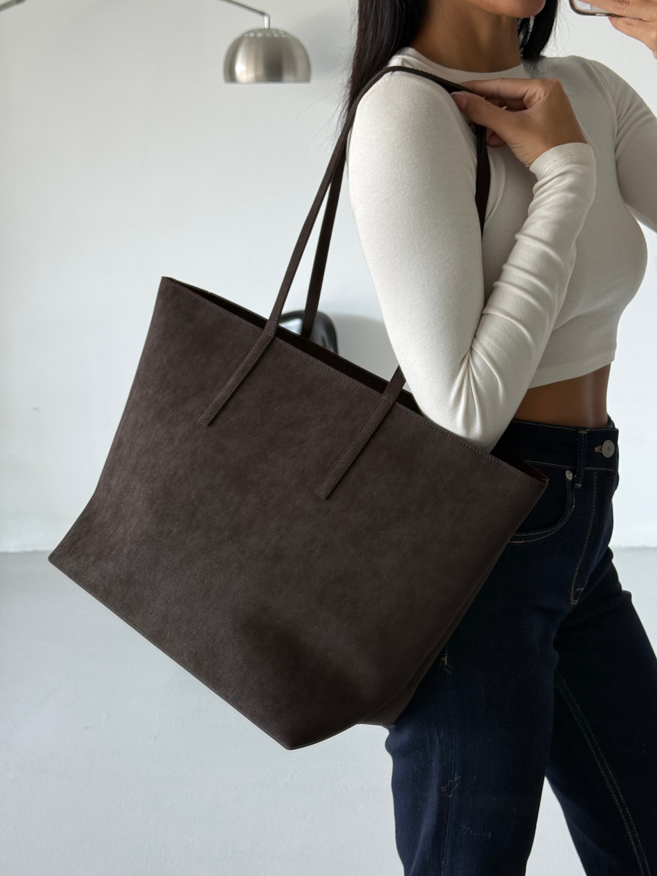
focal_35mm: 48
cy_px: 438
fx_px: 1215
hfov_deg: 30.3
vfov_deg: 39.7
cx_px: 328
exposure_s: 1/287
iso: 80
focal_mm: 6.76
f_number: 1.78
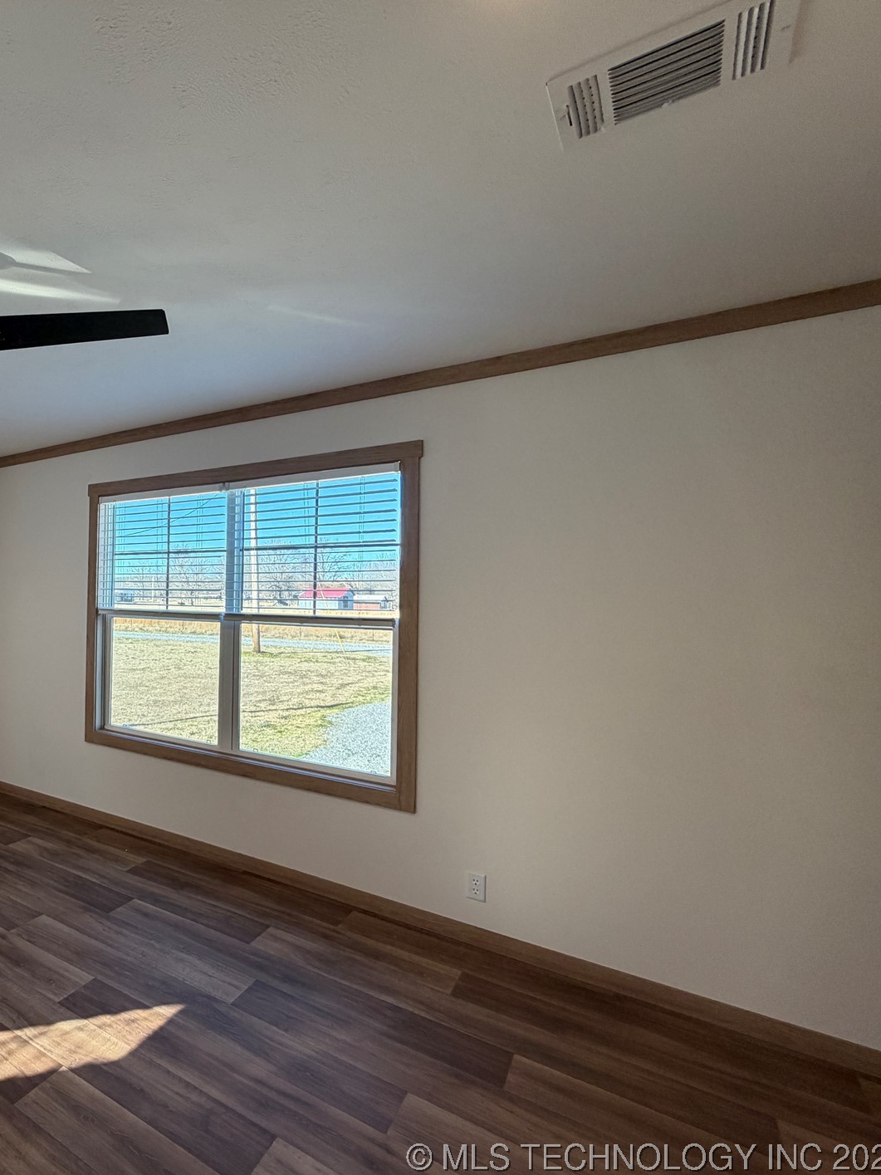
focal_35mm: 19
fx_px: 645
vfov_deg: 84.7
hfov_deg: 60.2
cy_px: 595
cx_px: 120
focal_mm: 2.22
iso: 160
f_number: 2.2
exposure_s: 1/120
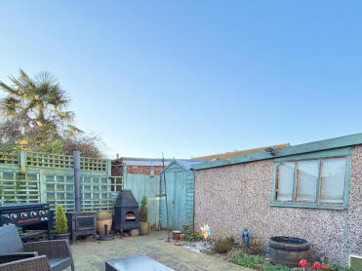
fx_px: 230
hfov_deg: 76.2
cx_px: 200
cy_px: 209
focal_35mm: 22
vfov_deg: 57.4
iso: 50
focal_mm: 2.22
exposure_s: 1/359
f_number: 2.2
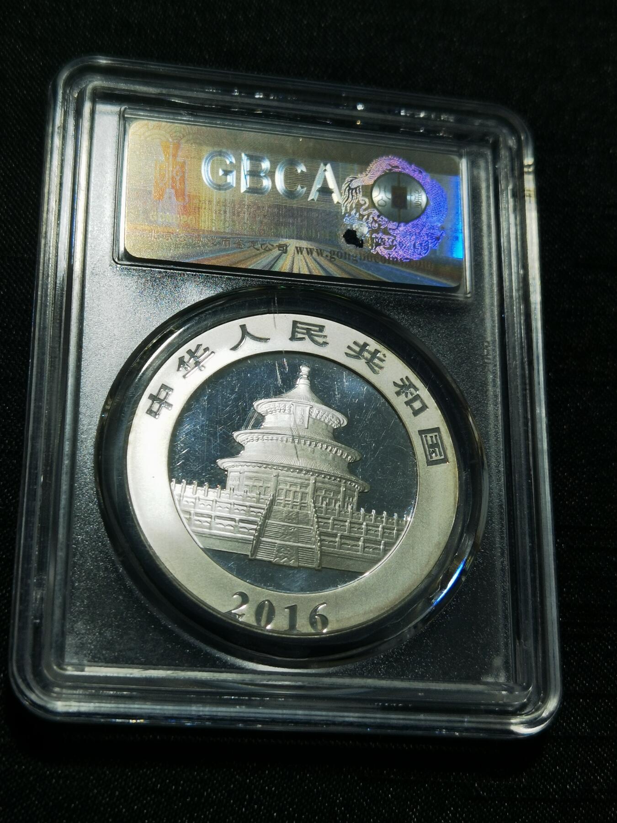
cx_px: 308
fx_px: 1402
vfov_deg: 32.7
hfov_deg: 24.8
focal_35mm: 59
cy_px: 412
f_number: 1.9
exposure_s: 1/191
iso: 50
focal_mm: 6.67
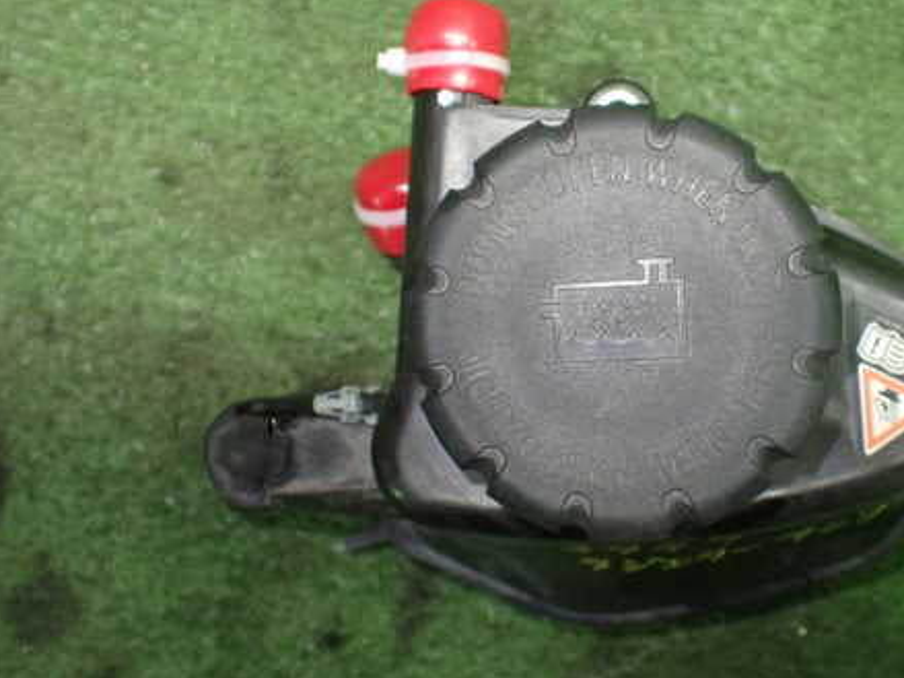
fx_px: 1070
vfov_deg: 35.1
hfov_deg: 45.1
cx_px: 601
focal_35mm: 41
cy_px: 309
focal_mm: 5.4
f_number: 2.3
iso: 800
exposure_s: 1/80
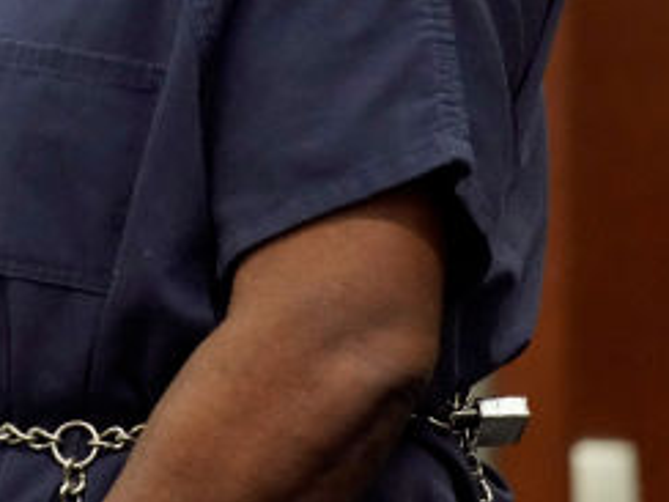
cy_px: -32
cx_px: -49
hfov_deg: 2.5
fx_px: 15616
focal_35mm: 808
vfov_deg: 1.8
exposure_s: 1/200
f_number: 2.8
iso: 5000
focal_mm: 200
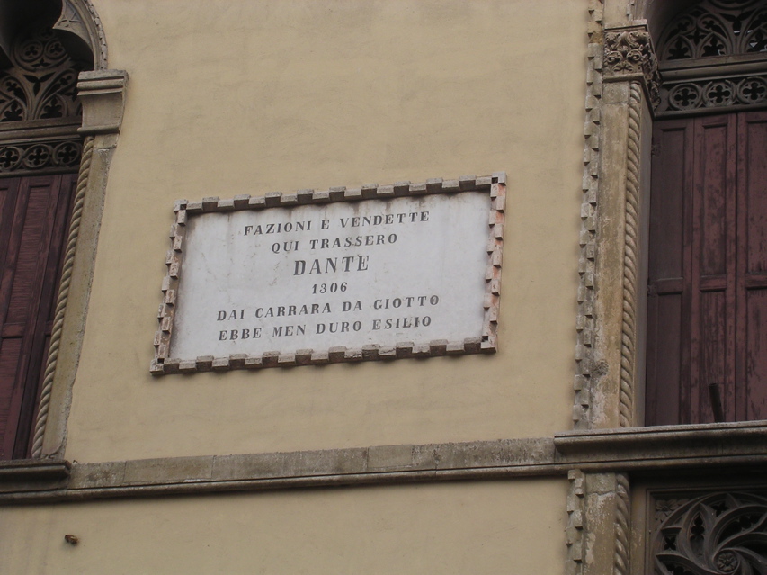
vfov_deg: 12.9
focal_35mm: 115
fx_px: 2547
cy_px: 288
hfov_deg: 17.1
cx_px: 384
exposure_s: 1/158
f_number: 4.9
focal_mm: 17.4
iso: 100
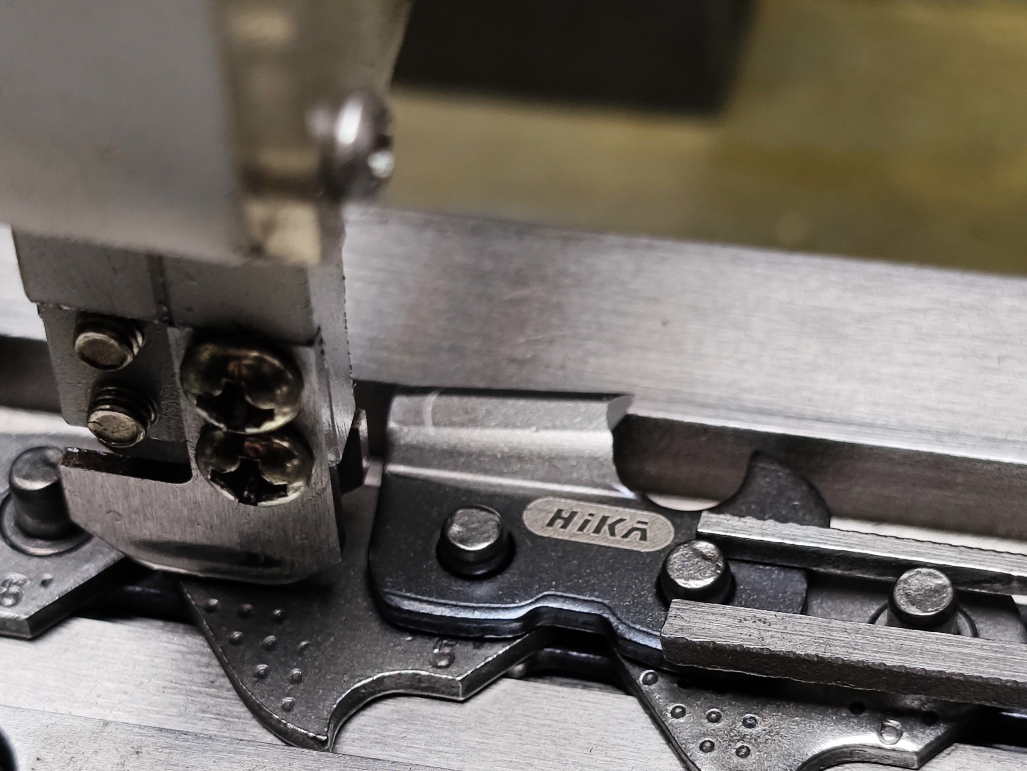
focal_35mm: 55
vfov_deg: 26.2
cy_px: 583
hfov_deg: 34.9
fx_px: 1632
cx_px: 582
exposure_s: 1/649
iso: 50
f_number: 1.9
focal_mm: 8.7
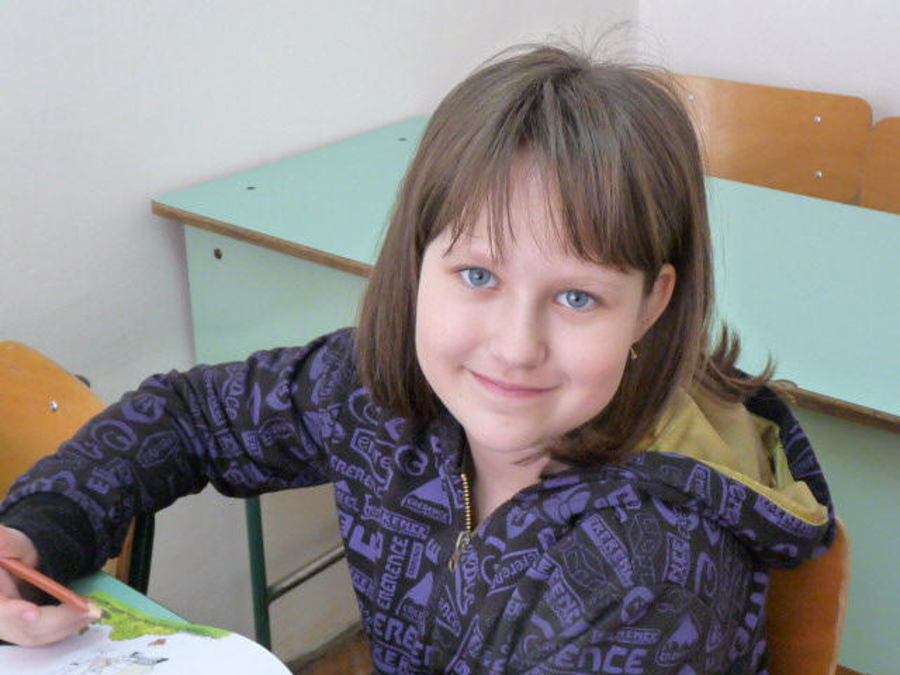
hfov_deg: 34.9
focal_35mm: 55
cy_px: 338
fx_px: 1430
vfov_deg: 26.6
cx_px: 450
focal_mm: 5.5
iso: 400
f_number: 3
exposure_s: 1/30
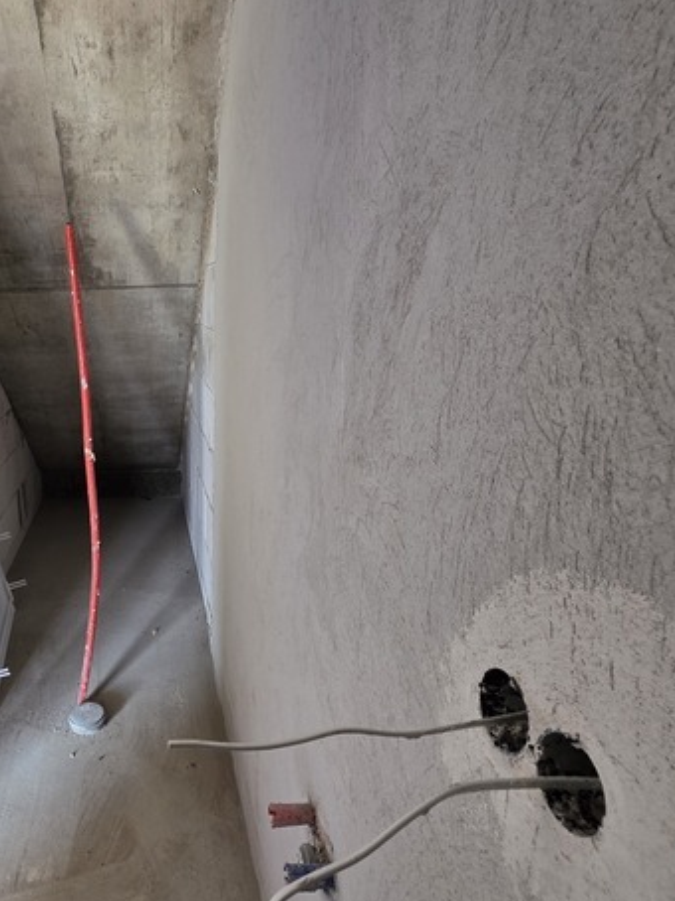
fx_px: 573
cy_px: 482
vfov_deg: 76.3
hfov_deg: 57.5
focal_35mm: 22
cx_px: 157
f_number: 1.9
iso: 125
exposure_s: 1/100
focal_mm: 2.2
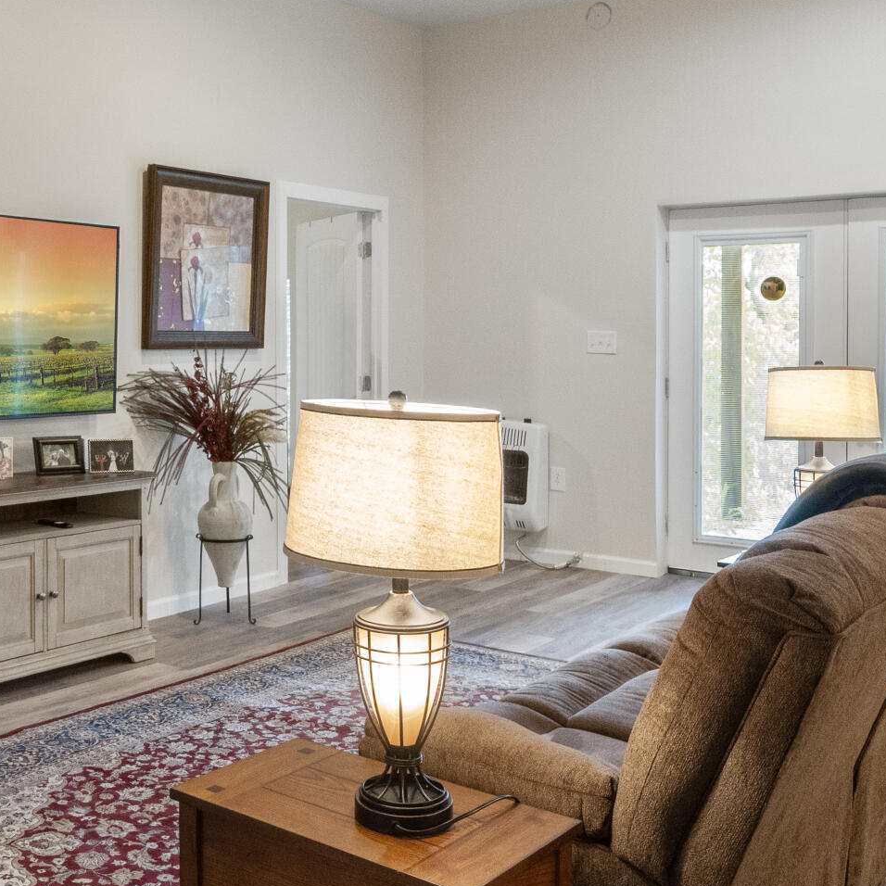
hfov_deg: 40.6
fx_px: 1158
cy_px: 342
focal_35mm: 40
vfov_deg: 41.6
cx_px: 213
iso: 800
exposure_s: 1/10
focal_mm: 10
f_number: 8
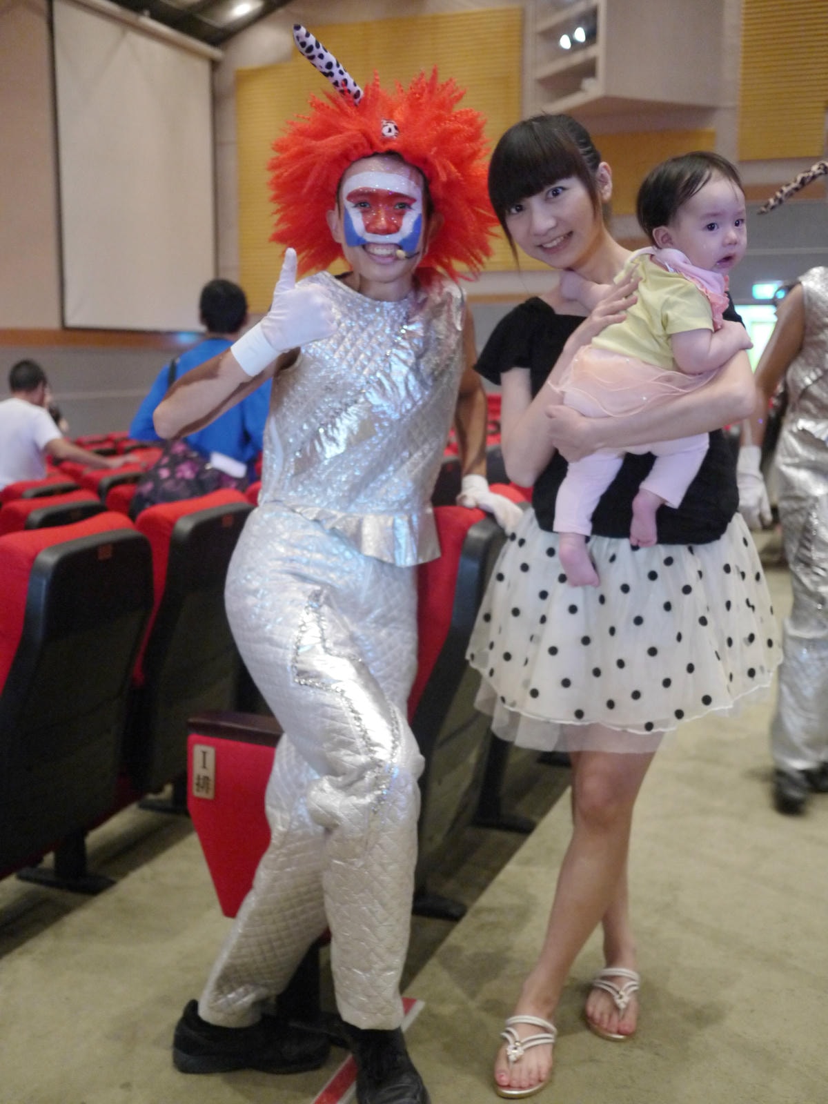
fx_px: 1276
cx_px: 414
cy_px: 552
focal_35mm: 40
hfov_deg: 36.0
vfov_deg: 46.8
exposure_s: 1/50
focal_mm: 20
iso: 800
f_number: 1.7
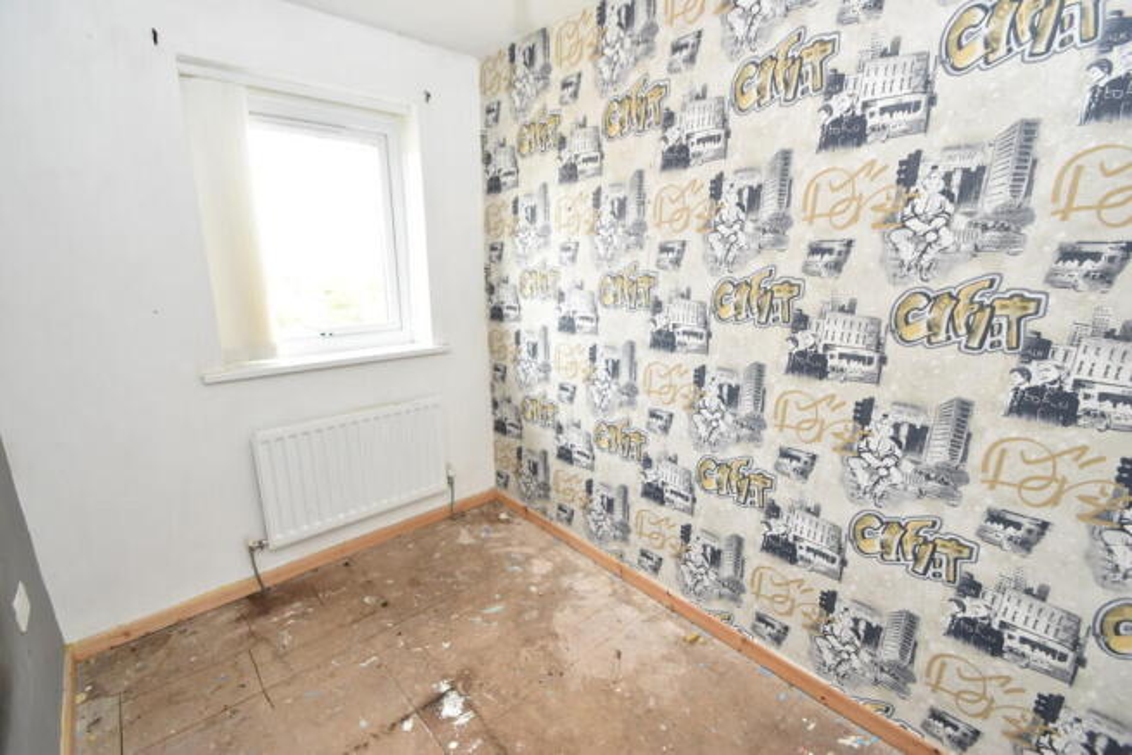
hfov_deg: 100.4
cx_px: 566
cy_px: 378
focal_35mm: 15
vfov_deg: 77.4
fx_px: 472
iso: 800
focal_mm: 10
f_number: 5.6
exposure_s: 1/125
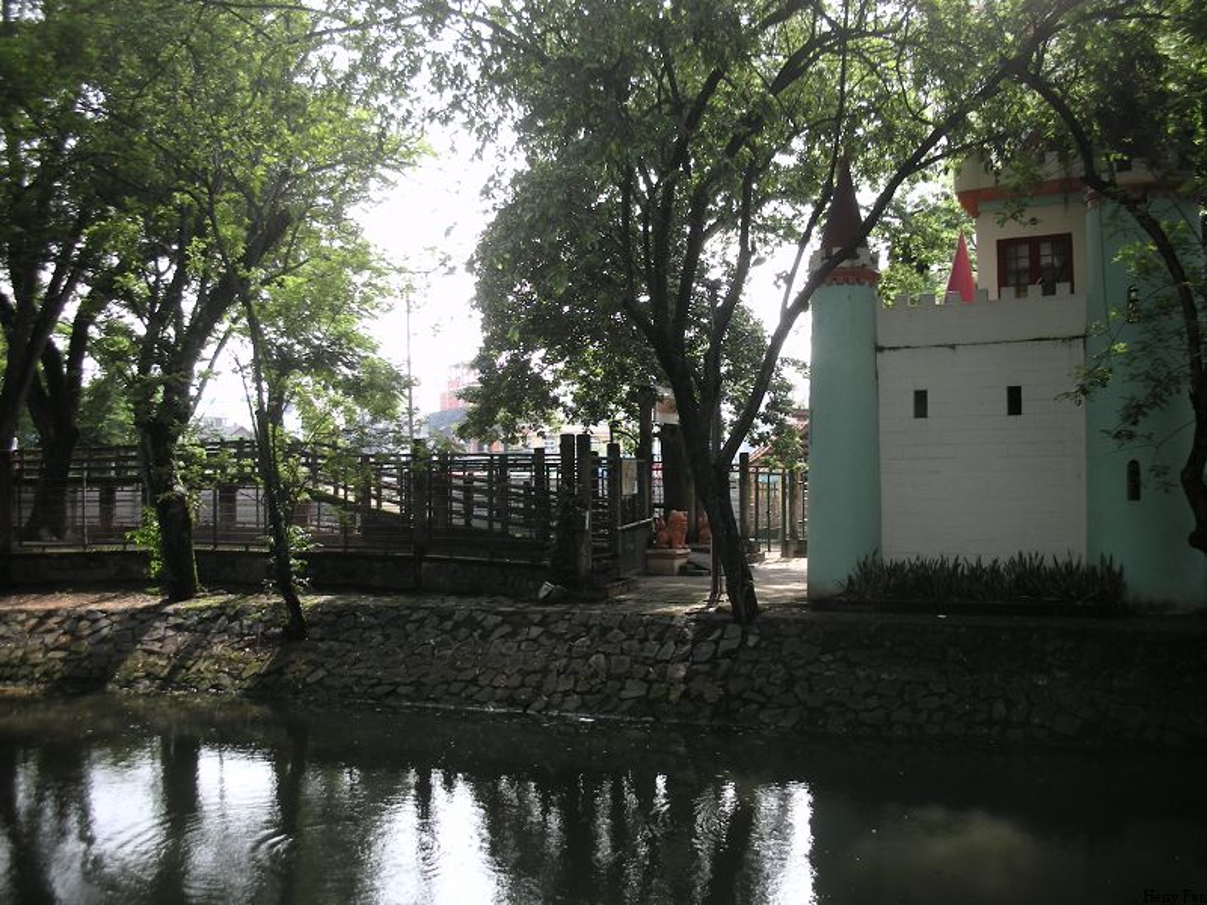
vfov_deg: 40.7
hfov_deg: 52.6
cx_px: 604
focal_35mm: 35
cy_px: 452
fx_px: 1220
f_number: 2.8
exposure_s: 1/152
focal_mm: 5.8
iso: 50
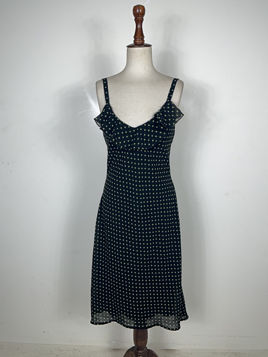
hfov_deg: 51.4
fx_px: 279
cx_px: 134
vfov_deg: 65.3
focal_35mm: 27
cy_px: 178
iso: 32
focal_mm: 5.1
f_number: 1.6
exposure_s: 1/166
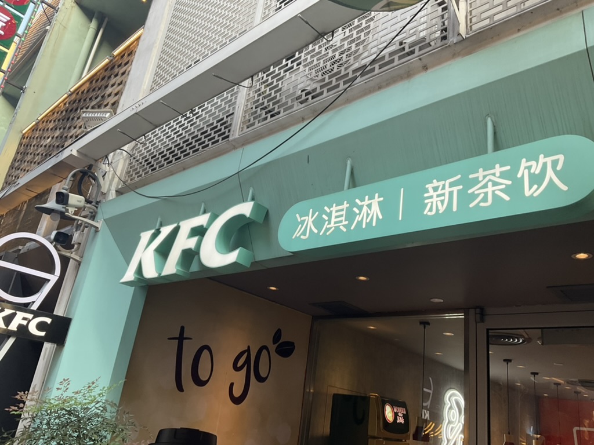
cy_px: 222
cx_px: 297
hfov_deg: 61.7
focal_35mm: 29
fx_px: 498
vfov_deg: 48.2
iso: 32
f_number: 1.8
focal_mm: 3
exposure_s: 1/122
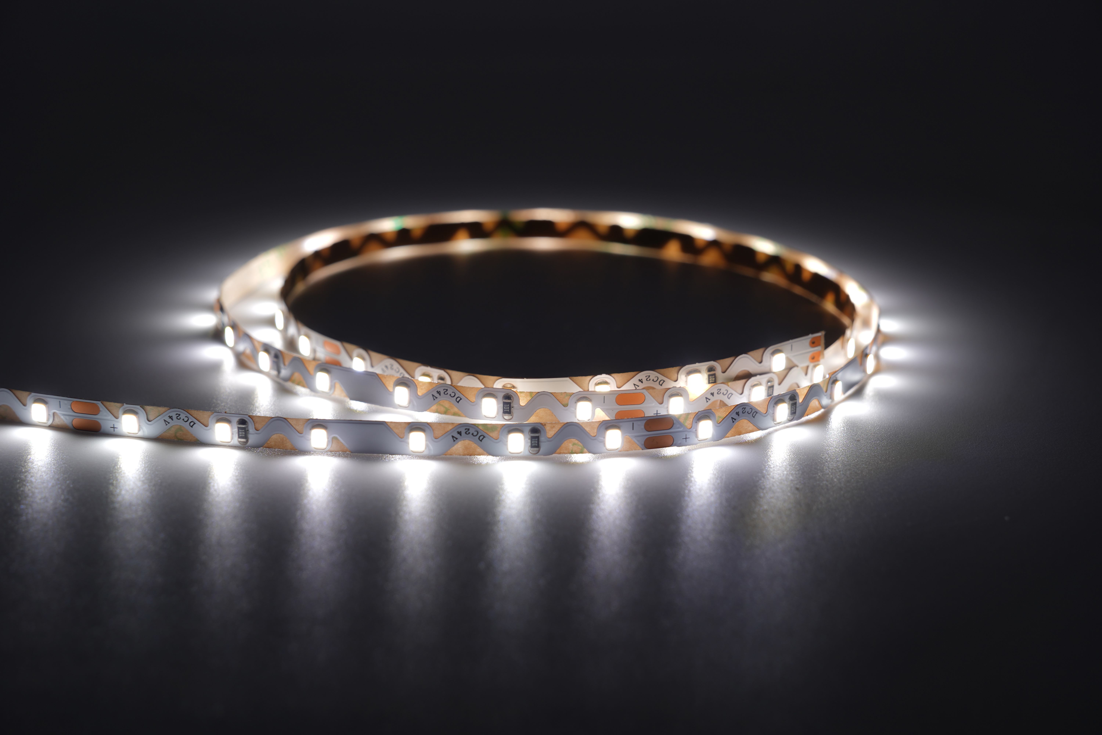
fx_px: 1928
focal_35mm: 63
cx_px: 551
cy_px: 368
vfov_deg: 21.6
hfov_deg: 31.9
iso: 64
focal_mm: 63
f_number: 8
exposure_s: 1/160
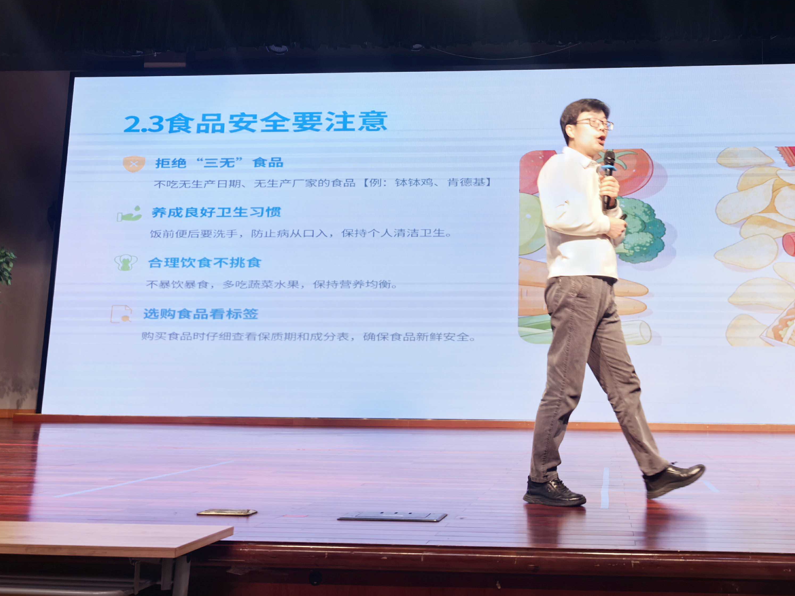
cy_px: 213
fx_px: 942
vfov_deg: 34.9
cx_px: 514
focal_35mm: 41
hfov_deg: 45.2
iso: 100
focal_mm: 5.75
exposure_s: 1/100
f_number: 2
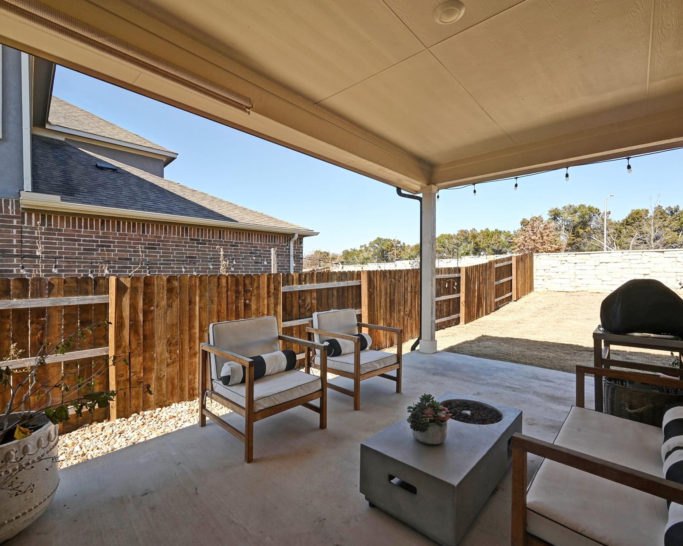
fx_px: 323
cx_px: 343
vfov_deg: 80.4
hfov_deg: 93.1
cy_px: 274
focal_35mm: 16
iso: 200
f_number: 14
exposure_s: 1/100
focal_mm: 14
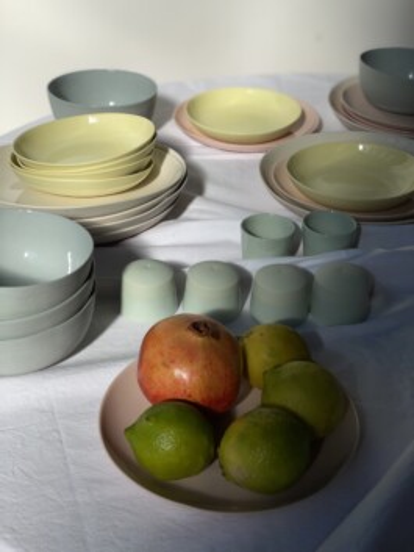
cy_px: 276
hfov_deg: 28.0
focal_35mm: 52
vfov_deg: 36.8
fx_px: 829
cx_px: 207
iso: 25
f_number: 2
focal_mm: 6
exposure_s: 1/3690
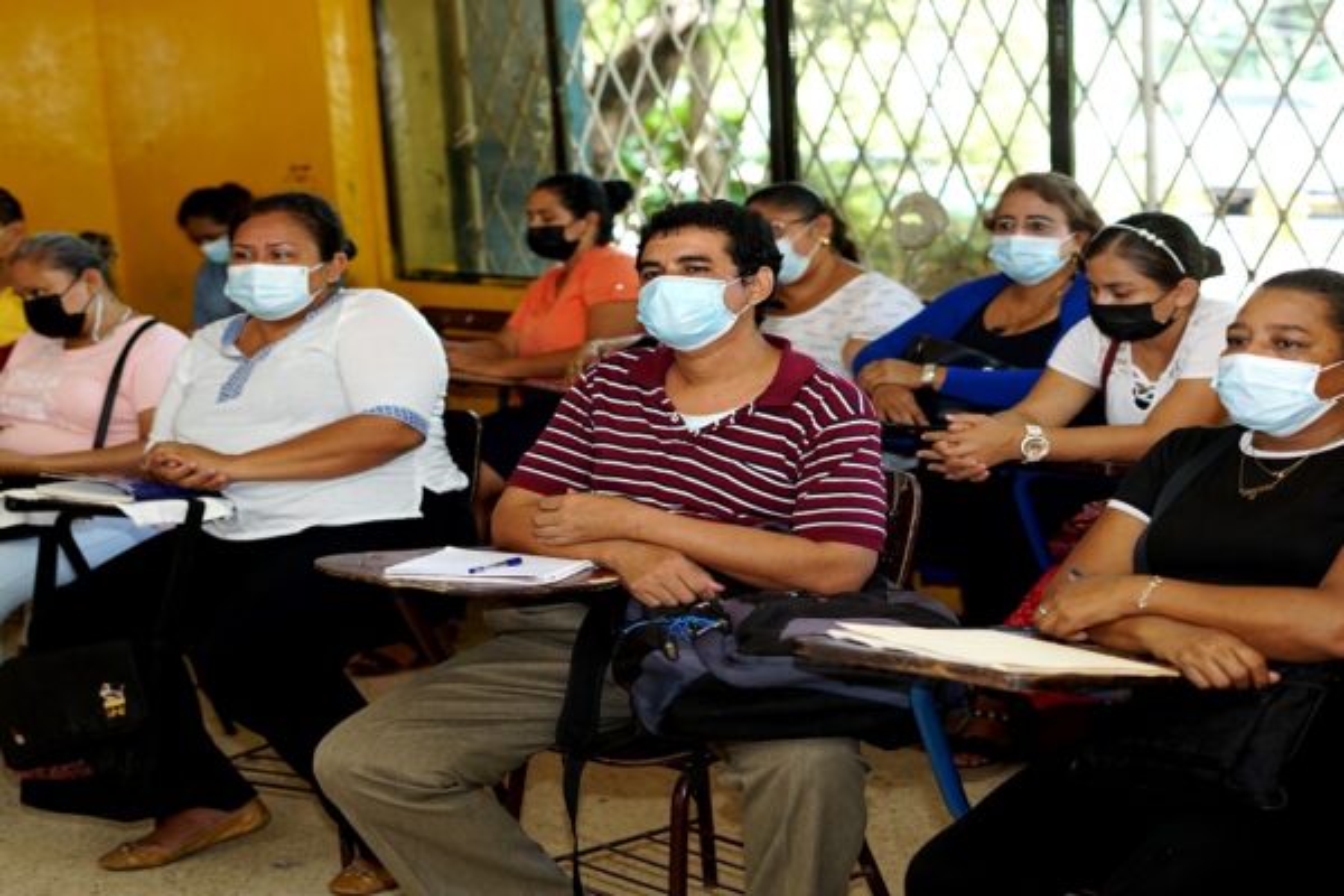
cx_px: 672
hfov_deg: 39.6
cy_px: 448
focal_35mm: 50
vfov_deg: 27.0
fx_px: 1867
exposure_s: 1/160
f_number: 2.5
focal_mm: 50
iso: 800
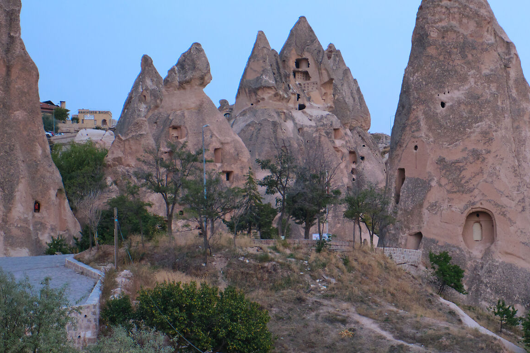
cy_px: 188
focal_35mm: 75
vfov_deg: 18.2
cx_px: 451
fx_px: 1104
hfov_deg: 26.3
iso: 640
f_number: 4
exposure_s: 1/14
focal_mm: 24
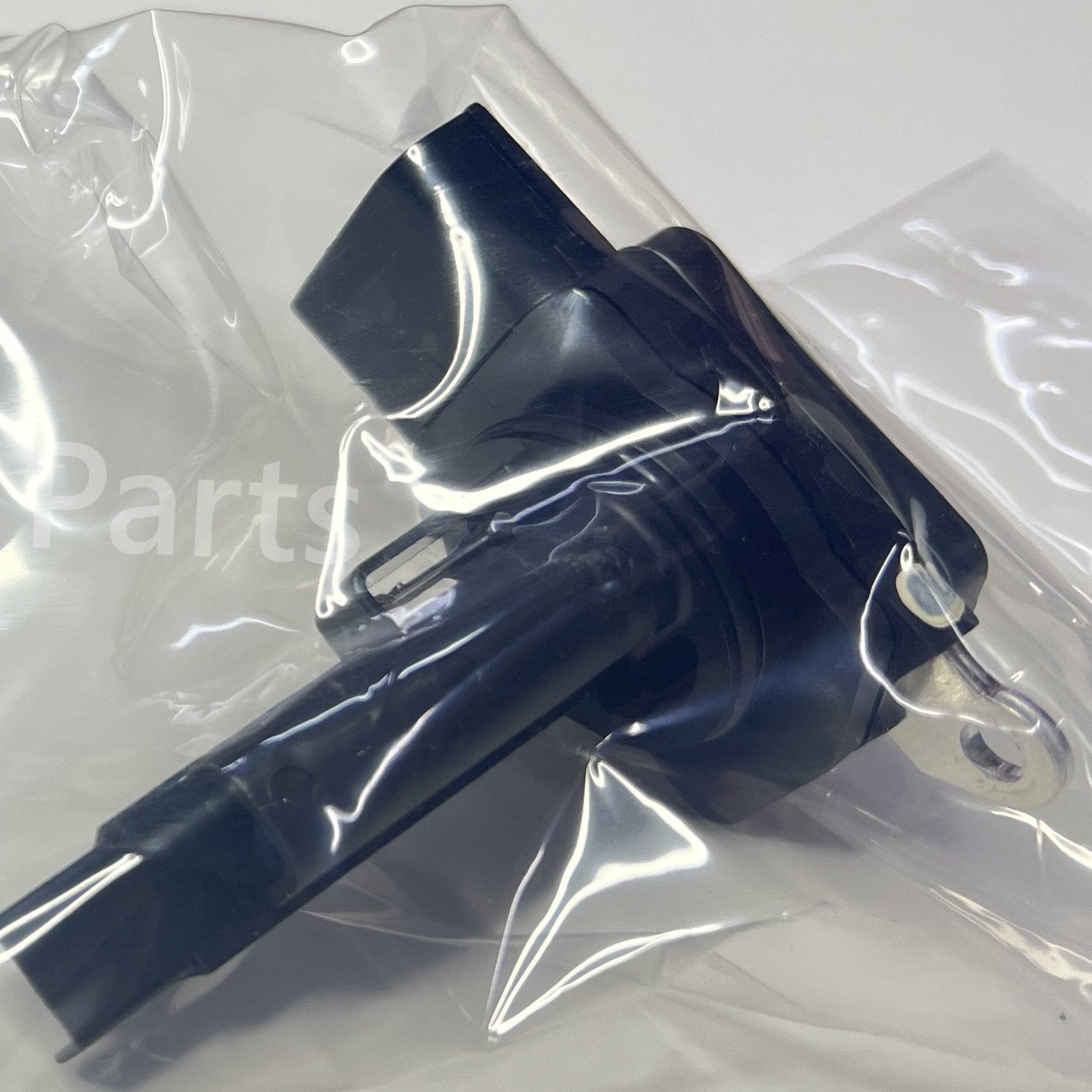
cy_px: 480
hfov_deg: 25.4
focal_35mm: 60
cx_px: -255
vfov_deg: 28.6
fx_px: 2141
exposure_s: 1/100
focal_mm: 5.7
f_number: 1.5
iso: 100
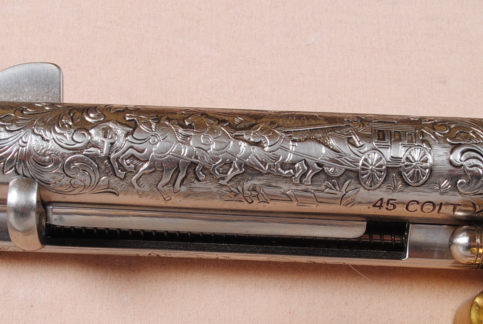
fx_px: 994
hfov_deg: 27.3
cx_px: 276
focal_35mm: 74
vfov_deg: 18.4
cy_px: 231
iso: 100
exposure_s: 1/125
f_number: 11
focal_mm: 28
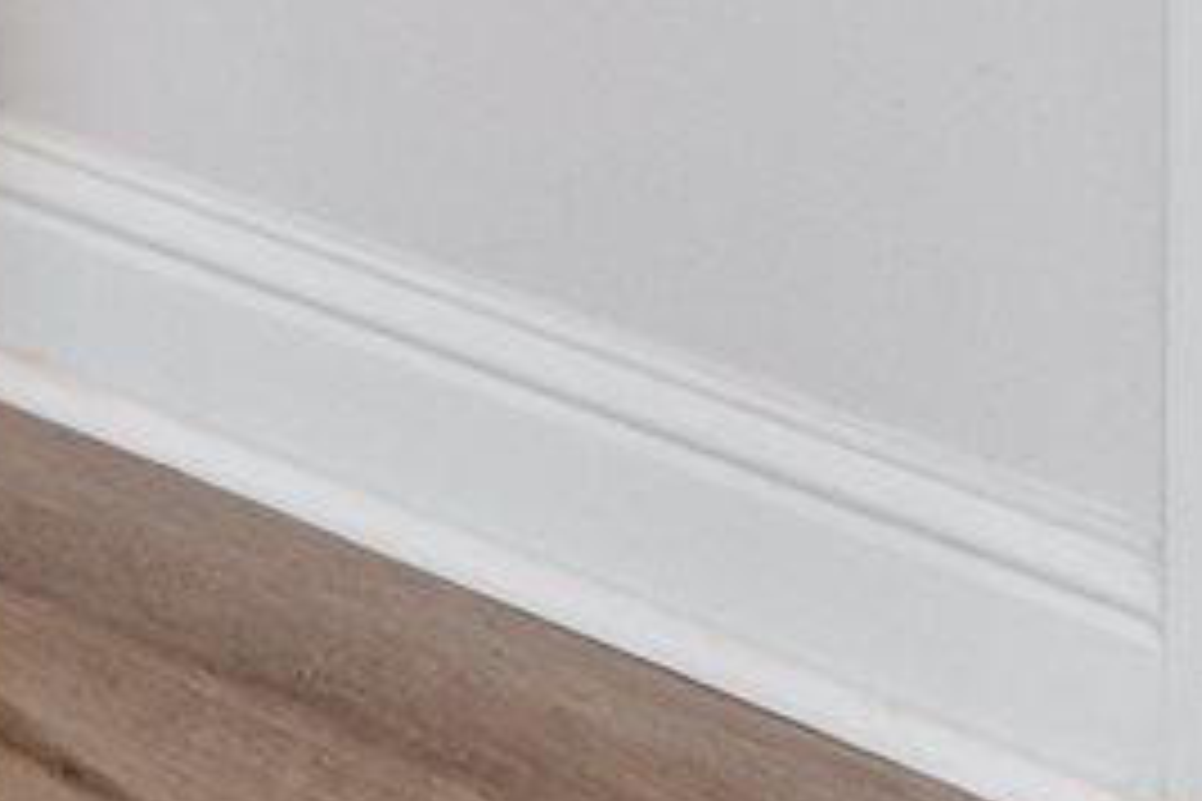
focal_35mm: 115
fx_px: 3839
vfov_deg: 8.8
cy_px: -1910
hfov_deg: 15.8
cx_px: -788
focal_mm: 10
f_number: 9
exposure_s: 1/6
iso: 640
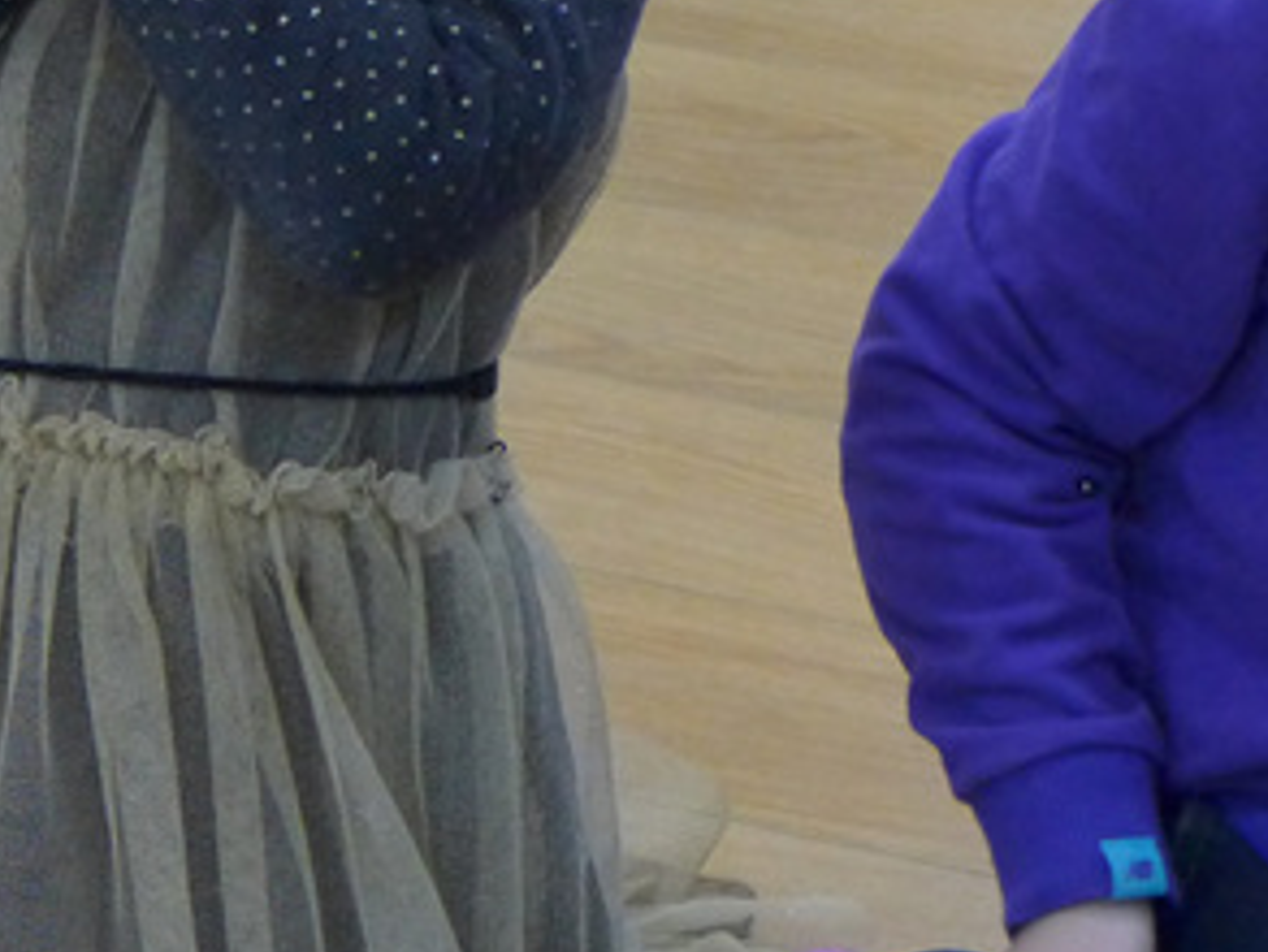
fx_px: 9015
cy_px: -78
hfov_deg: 8.0
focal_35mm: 246
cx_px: -13
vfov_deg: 6.0
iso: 800
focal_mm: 17.7
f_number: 2.8
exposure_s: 1/200
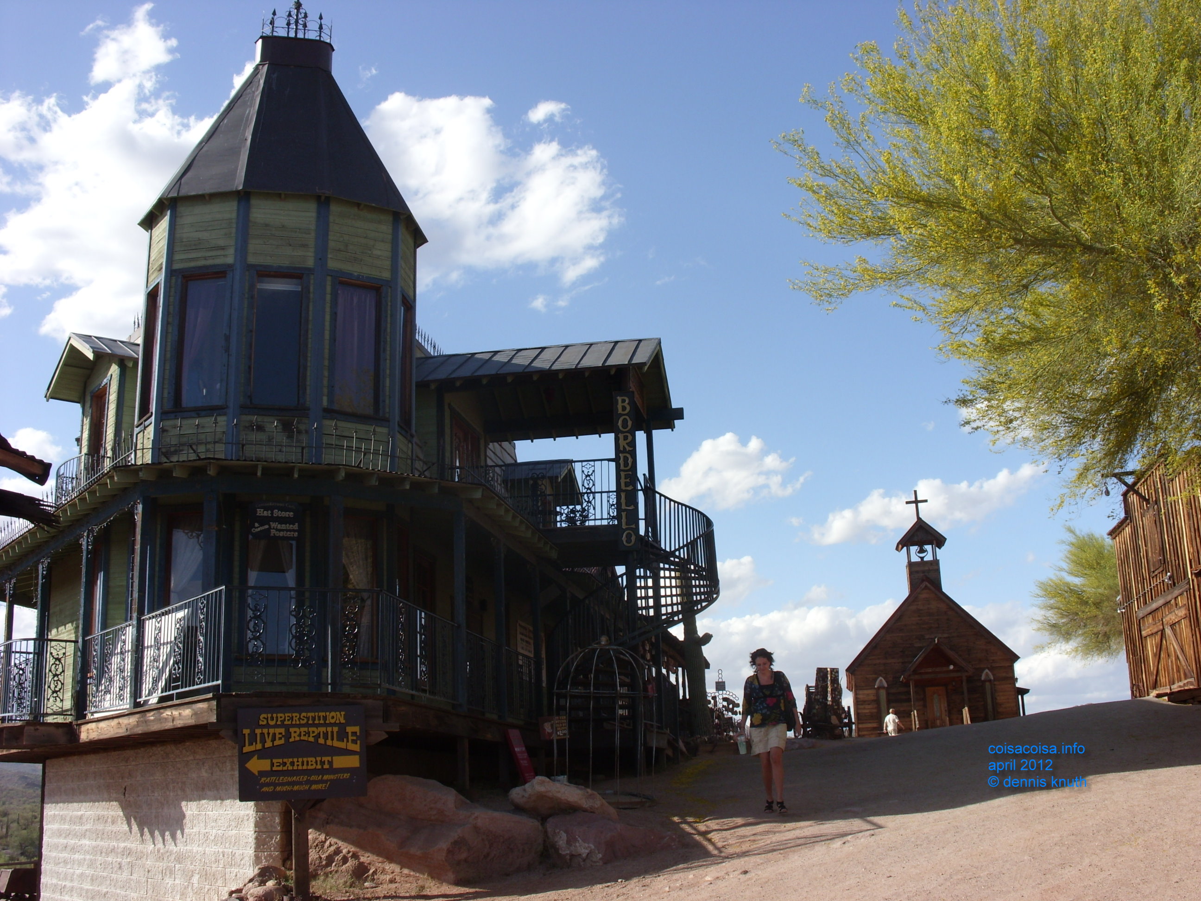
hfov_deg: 49.0
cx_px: 600
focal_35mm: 38
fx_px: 1318
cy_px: 450
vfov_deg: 37.7
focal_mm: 6.3
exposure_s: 1/337
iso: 50
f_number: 4.9
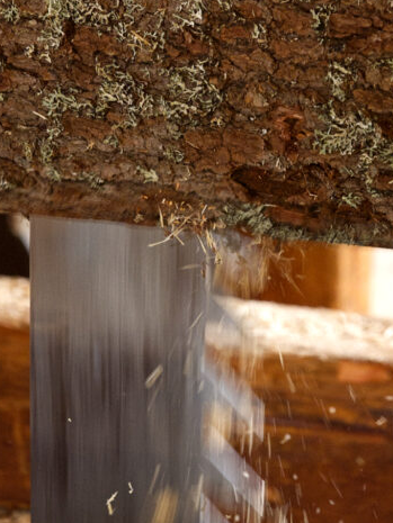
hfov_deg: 3.1
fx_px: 7217
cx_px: 236
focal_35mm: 477
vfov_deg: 4.2
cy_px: 139
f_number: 5.6
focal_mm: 300
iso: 6400
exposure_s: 1/125
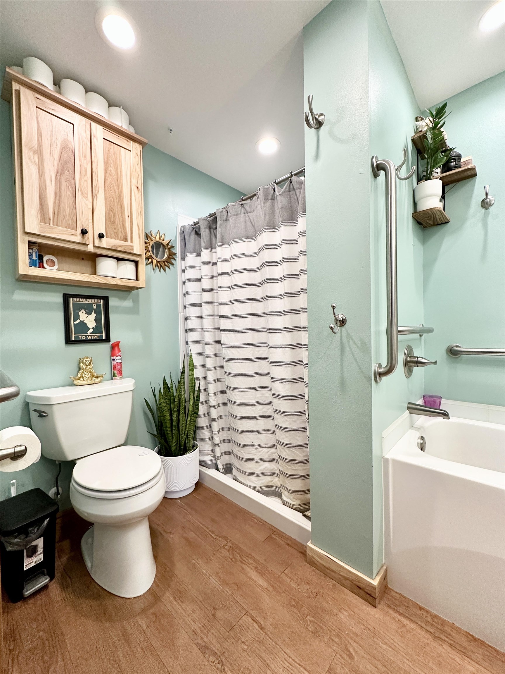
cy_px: 337
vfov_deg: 102.1
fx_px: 272
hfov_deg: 85.7
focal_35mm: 14
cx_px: 252
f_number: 2.2
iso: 250
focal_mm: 2.22
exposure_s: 1/120
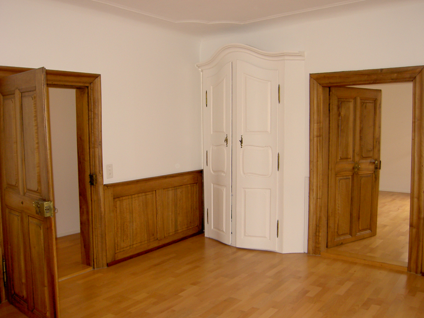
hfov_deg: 54.0
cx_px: 212
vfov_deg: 41.8
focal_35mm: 34
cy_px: 159
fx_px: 416
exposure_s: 1/60
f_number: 2.8
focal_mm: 5.6
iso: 100
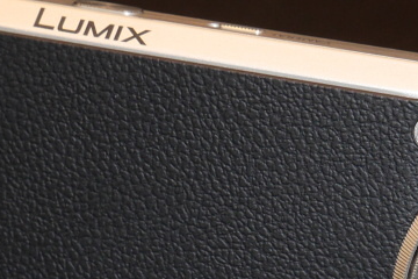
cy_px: 274
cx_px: 360
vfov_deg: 8.4
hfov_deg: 12.6
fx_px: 1881
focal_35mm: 162
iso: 800
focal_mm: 35
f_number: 9
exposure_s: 1/60
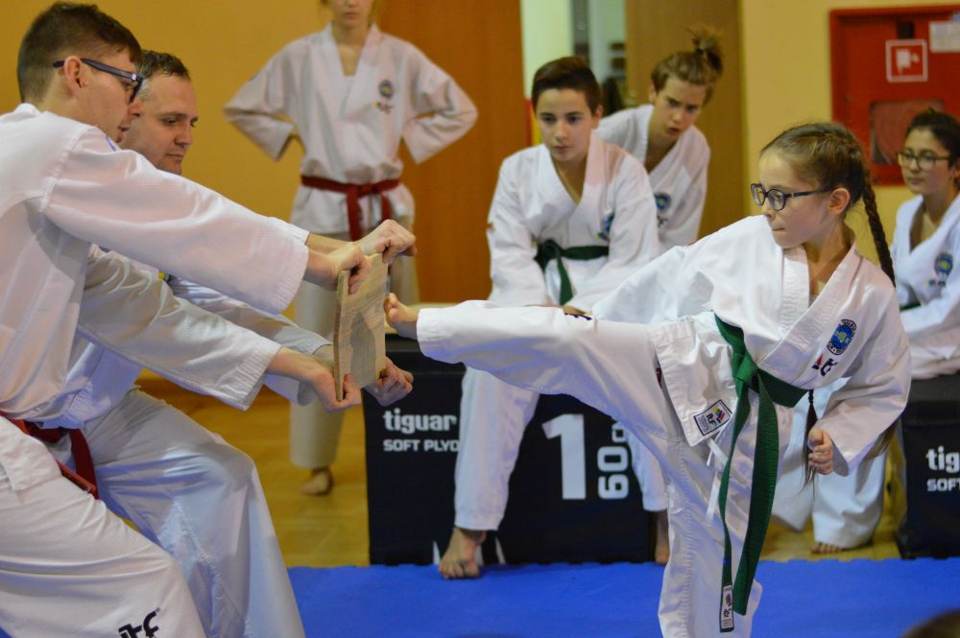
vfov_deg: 18.2
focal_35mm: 75
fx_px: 1998
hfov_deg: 27.0
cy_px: 319
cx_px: 480
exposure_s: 1/500
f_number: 2
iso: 2500
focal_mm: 50
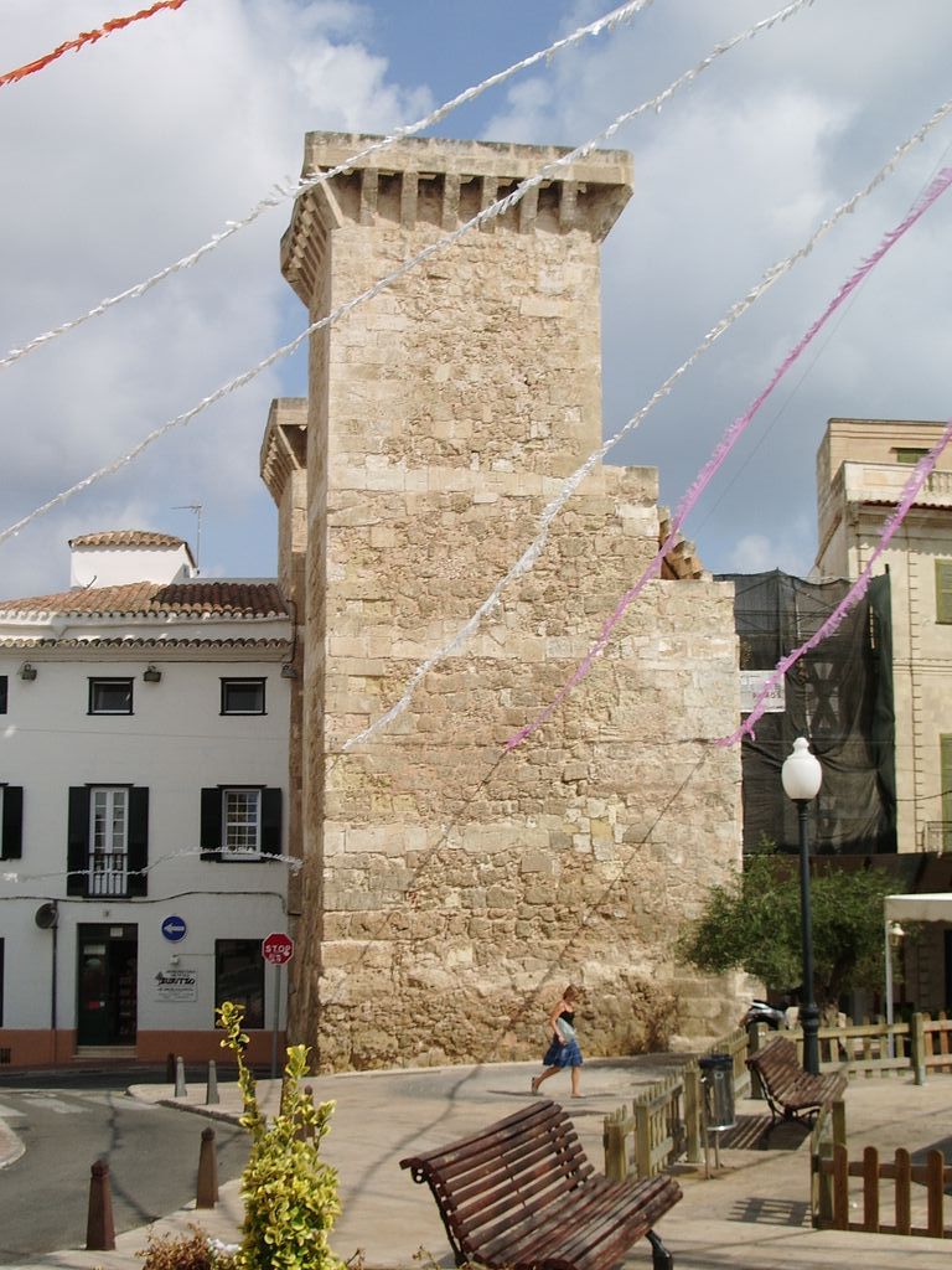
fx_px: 1833
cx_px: 476
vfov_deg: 38.2
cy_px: 635
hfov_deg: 29.1
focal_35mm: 50
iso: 50
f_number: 5
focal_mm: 8.2
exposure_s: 1/500
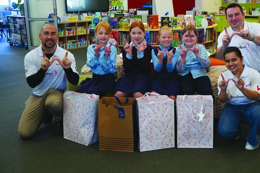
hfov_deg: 46.2
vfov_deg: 31.8
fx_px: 303
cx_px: 153
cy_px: 72
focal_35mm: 42
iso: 1250
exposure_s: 1/40
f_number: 4
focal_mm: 35
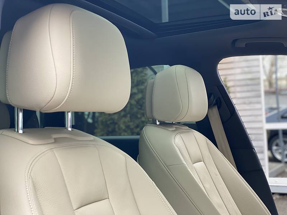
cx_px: 144
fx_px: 431
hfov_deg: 36.8
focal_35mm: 52
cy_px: 108
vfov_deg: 28.0
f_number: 2
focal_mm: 6
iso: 100
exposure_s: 1/122
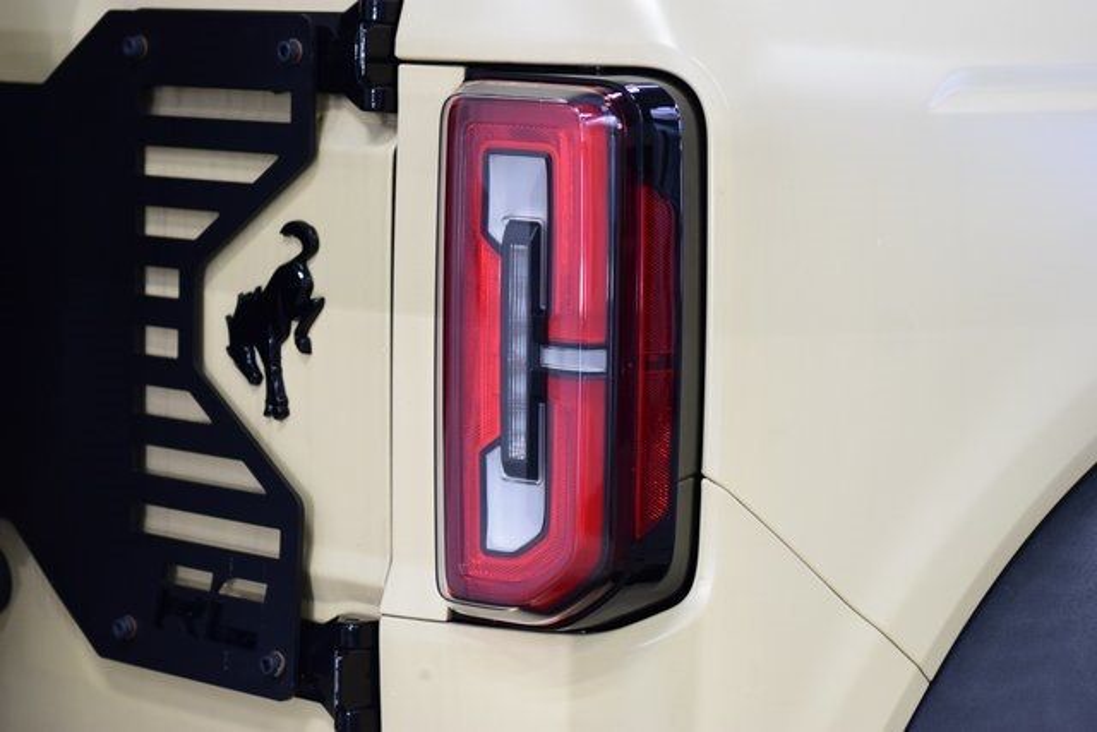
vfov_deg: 13.0
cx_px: 548
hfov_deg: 19.5
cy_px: 366
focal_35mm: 105
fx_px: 3200
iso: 1600
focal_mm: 70
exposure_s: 1/125
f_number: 3.5
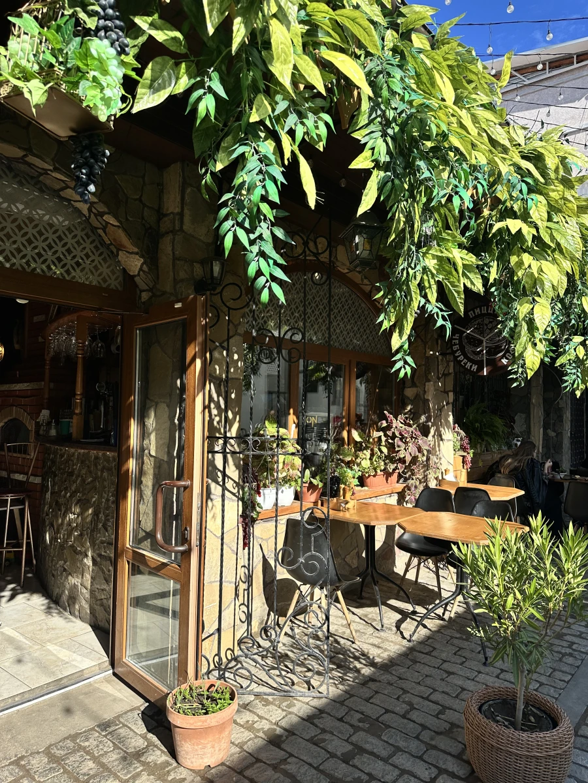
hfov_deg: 56.8
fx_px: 544
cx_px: 294
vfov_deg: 71.6
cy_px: 392
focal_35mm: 24
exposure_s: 1/3597
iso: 80
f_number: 1.78
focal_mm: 6.86
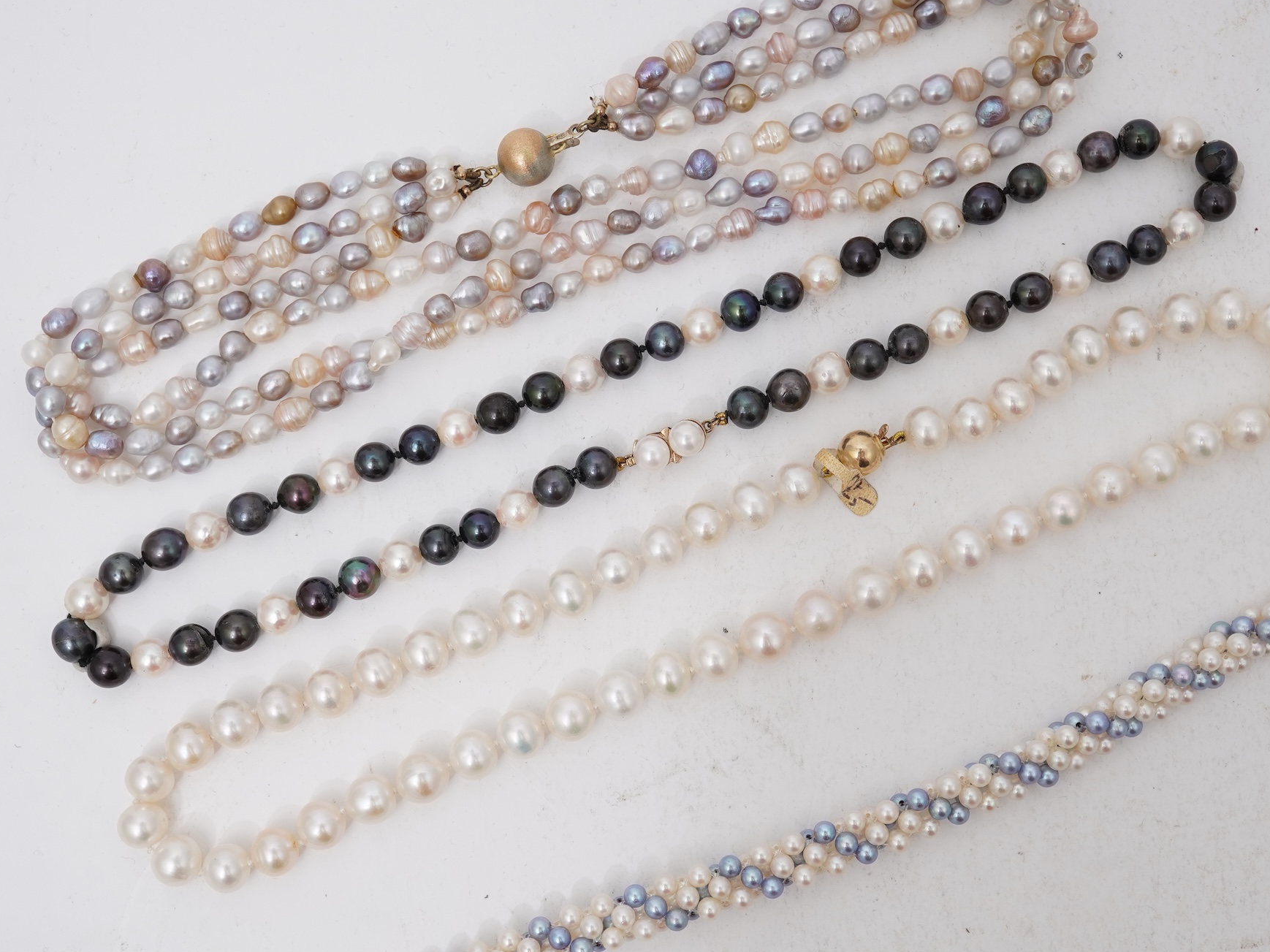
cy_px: 475
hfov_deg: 38.9
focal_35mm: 49
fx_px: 1797
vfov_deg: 29.7
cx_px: 673
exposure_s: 1/125
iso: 320
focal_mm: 30
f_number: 16
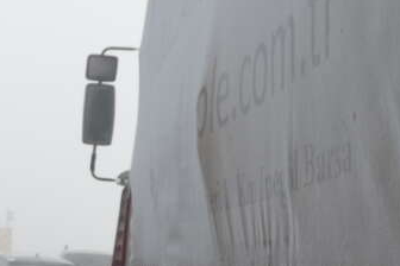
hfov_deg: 16.6
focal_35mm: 114
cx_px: -164
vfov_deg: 11.6
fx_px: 1267
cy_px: 368
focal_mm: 20
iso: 180
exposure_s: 1/250
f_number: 8
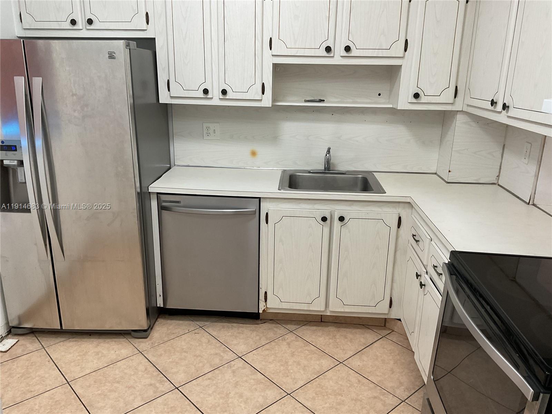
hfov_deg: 61.7
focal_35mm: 29
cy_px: 207
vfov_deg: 48.2
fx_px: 462
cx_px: 276
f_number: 1.8
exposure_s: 1/60
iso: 64
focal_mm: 3
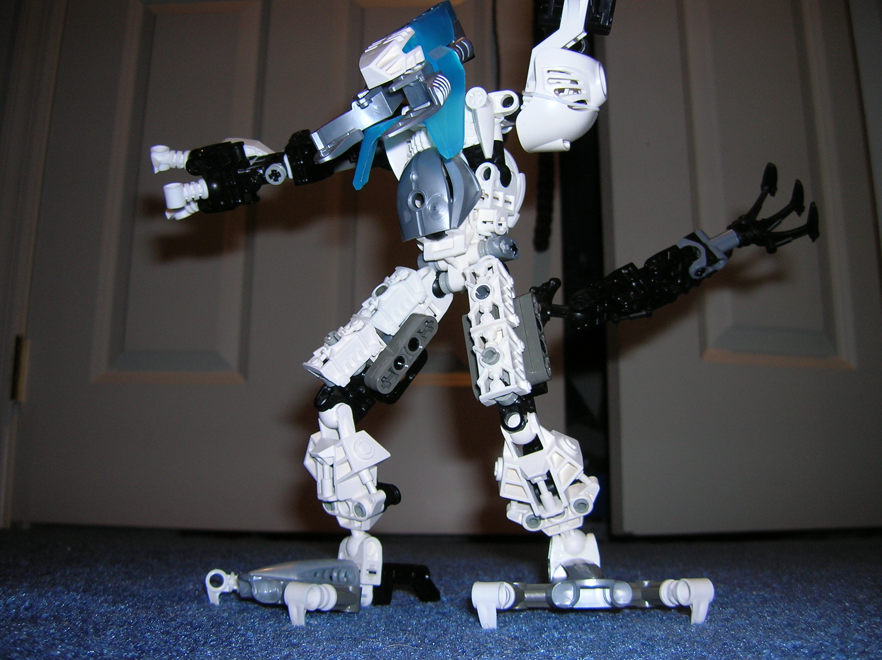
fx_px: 866
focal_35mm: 34
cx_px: 441
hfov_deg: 54.0
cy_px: 330
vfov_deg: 41.7
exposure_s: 1/60.1
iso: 50
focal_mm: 5.7
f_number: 2.9
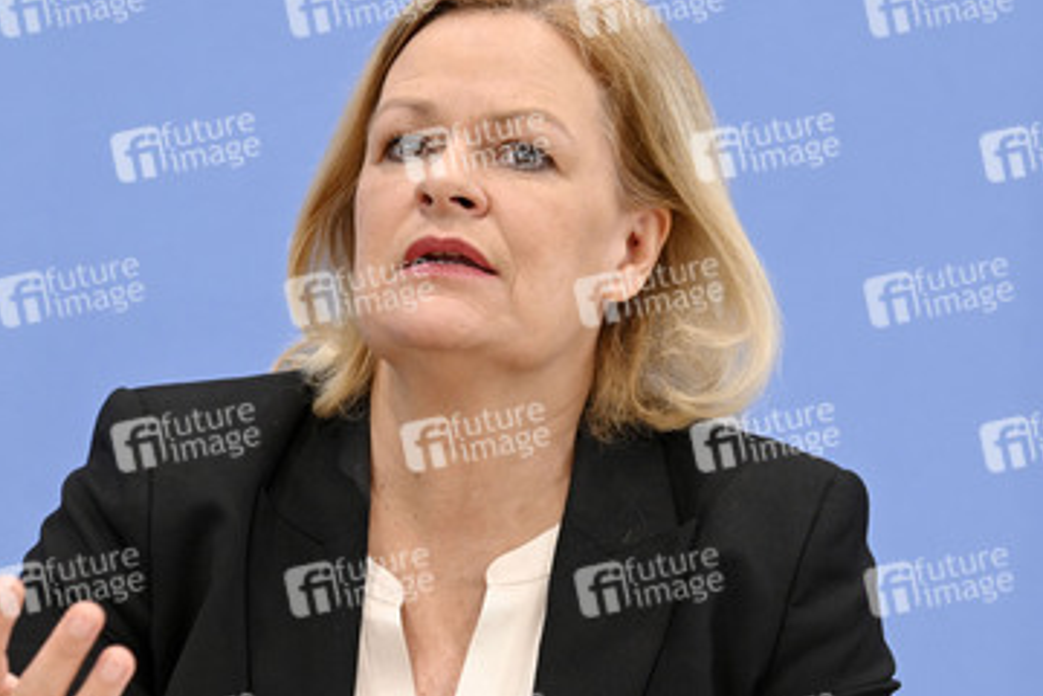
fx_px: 4896
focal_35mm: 169
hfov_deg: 12.2
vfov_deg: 8.1
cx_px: 398
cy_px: 365
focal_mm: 135
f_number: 7.1
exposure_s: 1/500
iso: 5000
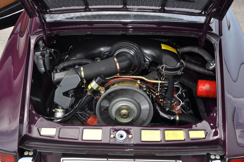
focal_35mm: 45
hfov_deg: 43.7
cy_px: 81
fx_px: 305
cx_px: 122
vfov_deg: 29.8
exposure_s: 1/200
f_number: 4
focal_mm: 30
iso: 220
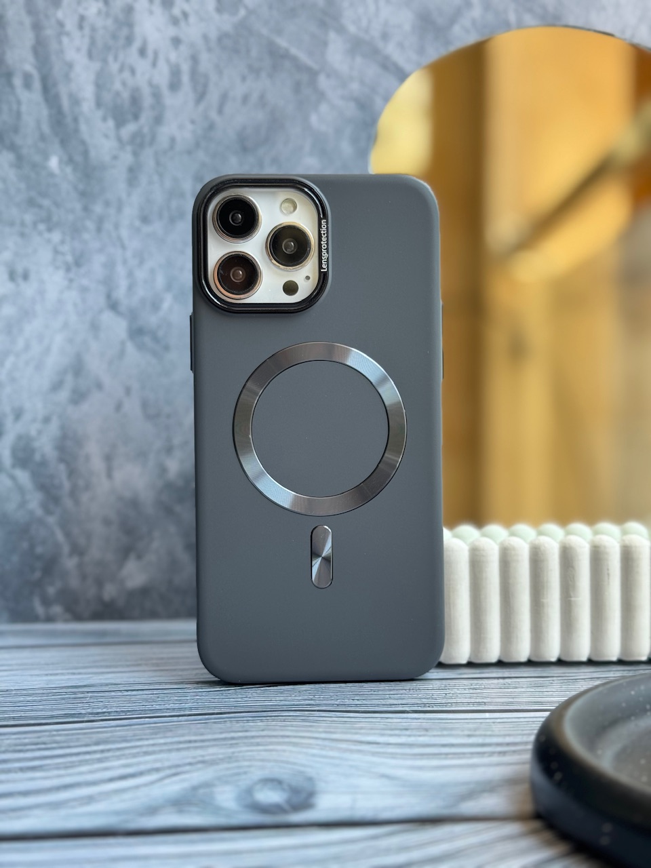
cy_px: 434
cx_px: 326
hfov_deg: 30.3
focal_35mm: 48
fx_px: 1204
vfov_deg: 39.7
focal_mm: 6.76
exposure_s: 1/156
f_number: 1.78
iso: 64
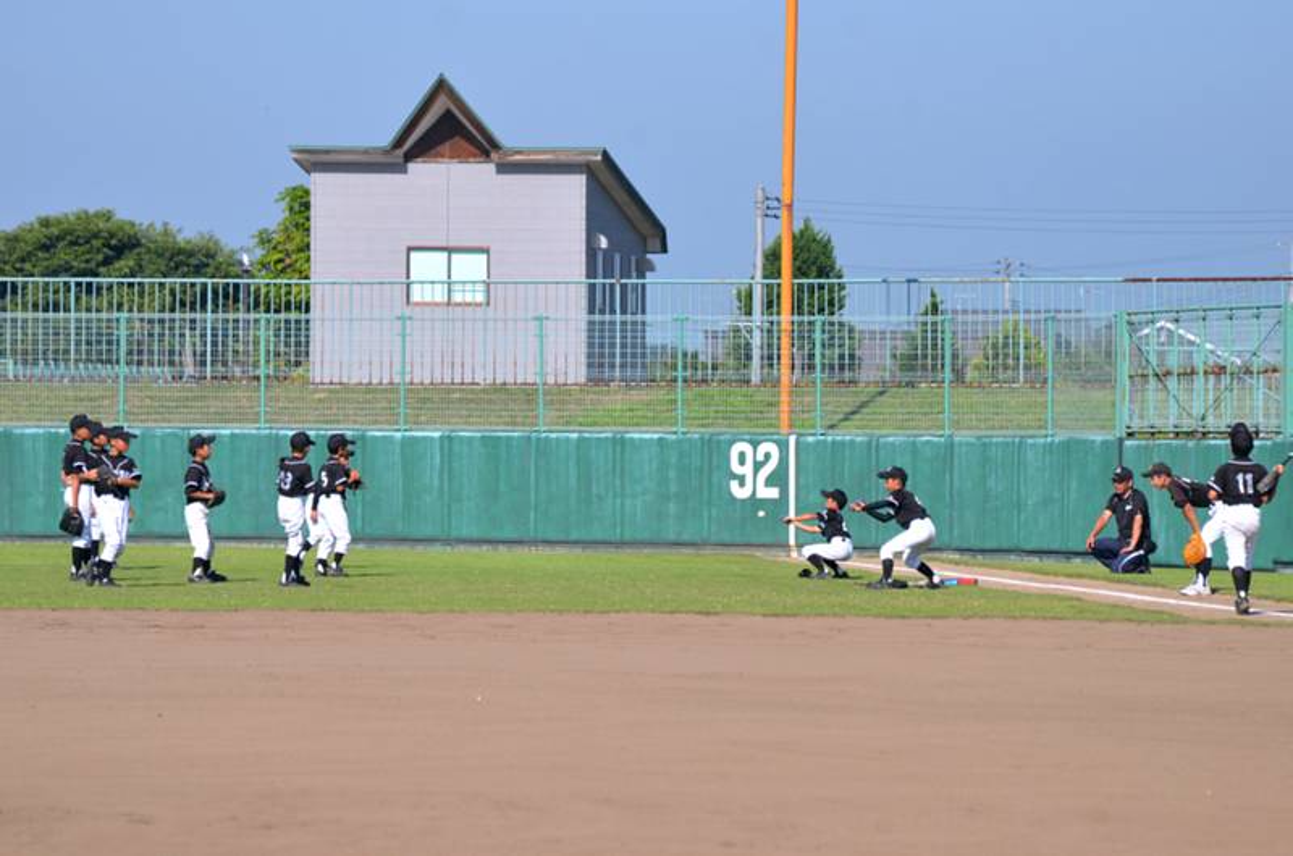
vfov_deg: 5.4
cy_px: 428
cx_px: 646
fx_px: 9140
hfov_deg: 8.1
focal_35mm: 255
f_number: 6.3
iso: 400
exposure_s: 1/1600
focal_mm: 170
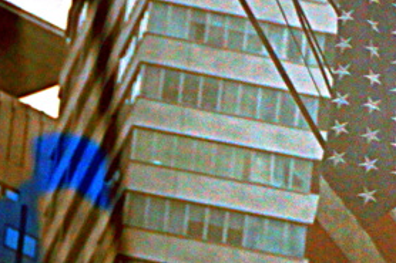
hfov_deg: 4.4
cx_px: 436
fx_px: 5154
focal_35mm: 469
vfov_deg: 2.9
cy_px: 128
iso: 160
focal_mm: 85
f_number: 8
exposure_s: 1/160
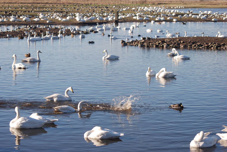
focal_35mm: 105
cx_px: 114
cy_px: 76
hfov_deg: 19.4
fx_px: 663
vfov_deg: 13.1
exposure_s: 1/500
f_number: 5.6
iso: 125
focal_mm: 70
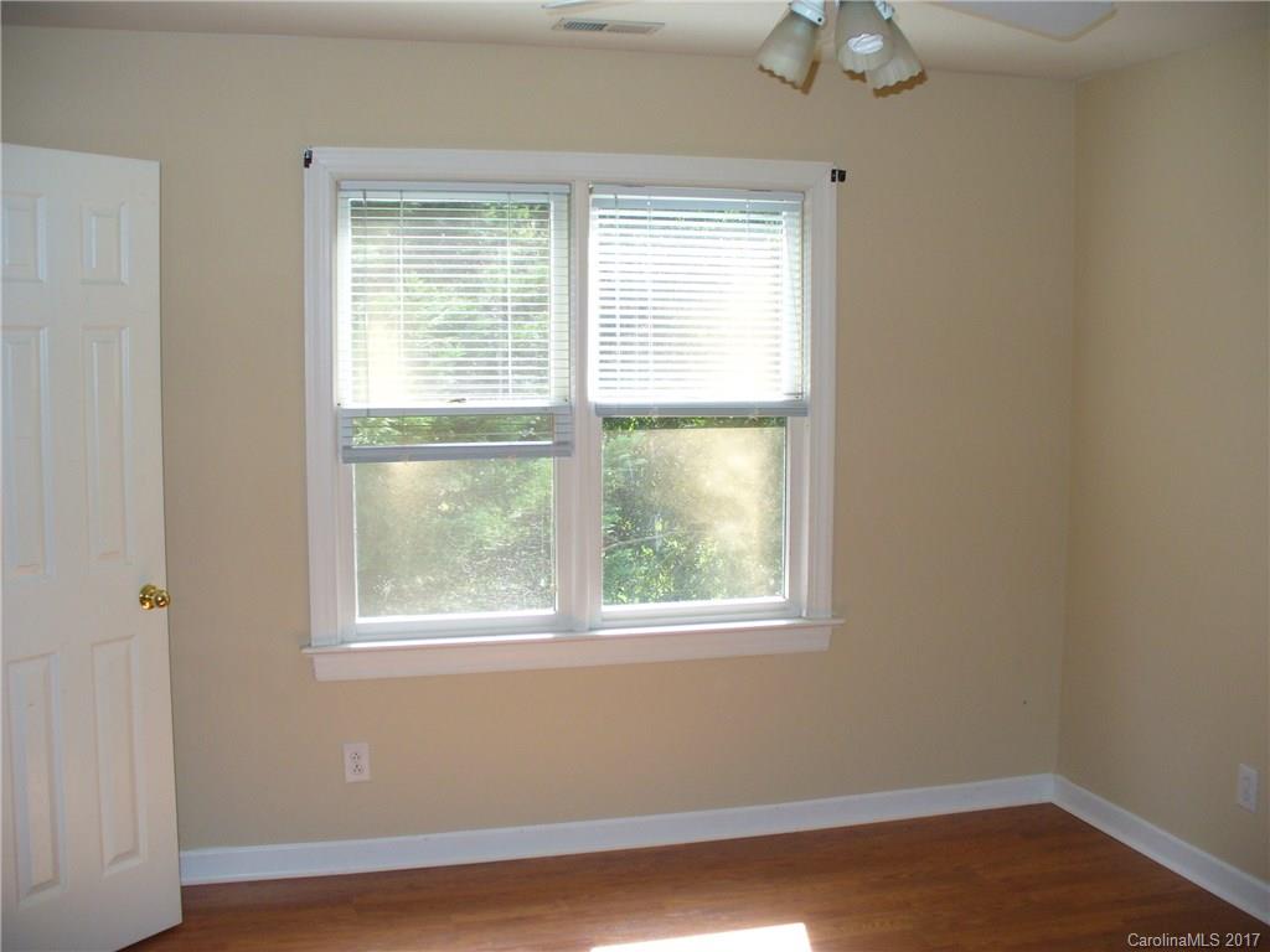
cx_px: 635
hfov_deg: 50.1
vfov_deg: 38.7
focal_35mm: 37
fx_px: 1357
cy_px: 476
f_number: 2.8
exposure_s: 1/100
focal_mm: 6.1
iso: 100
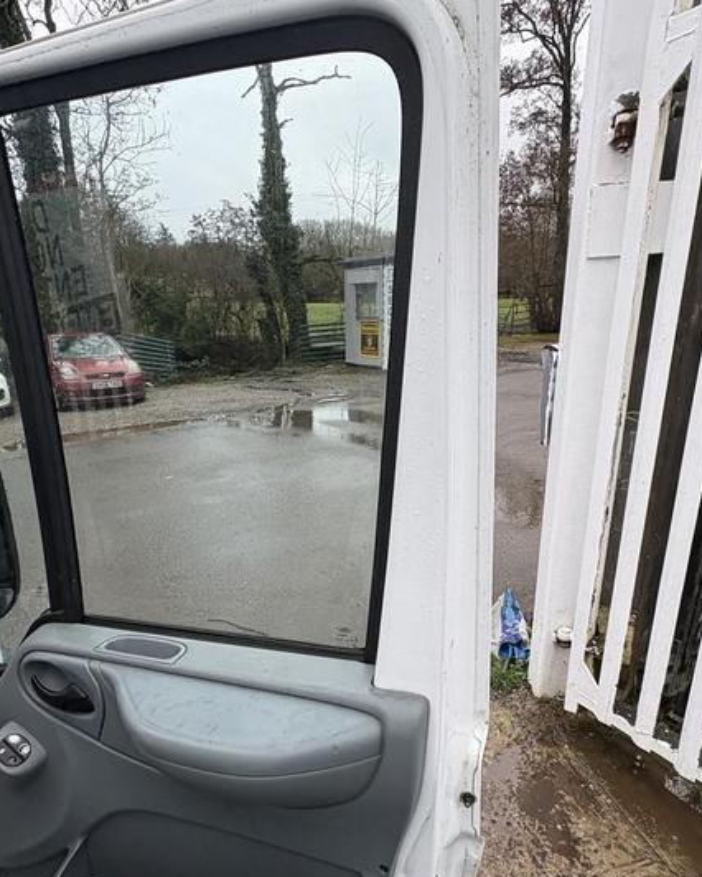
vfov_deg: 71.8
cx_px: 328
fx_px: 597
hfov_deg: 60.9
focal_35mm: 23
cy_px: 529
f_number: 2.2
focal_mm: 2.22
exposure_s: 1/197
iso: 40
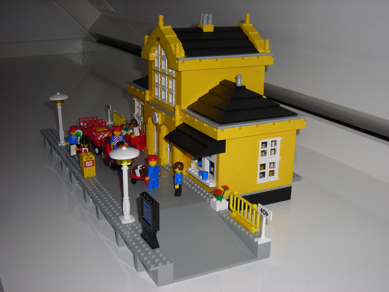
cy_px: 146
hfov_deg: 40.4
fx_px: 528
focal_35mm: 47
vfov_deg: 30.9
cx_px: 194
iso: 50
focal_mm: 7.8
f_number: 6.9
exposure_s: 1/60.1
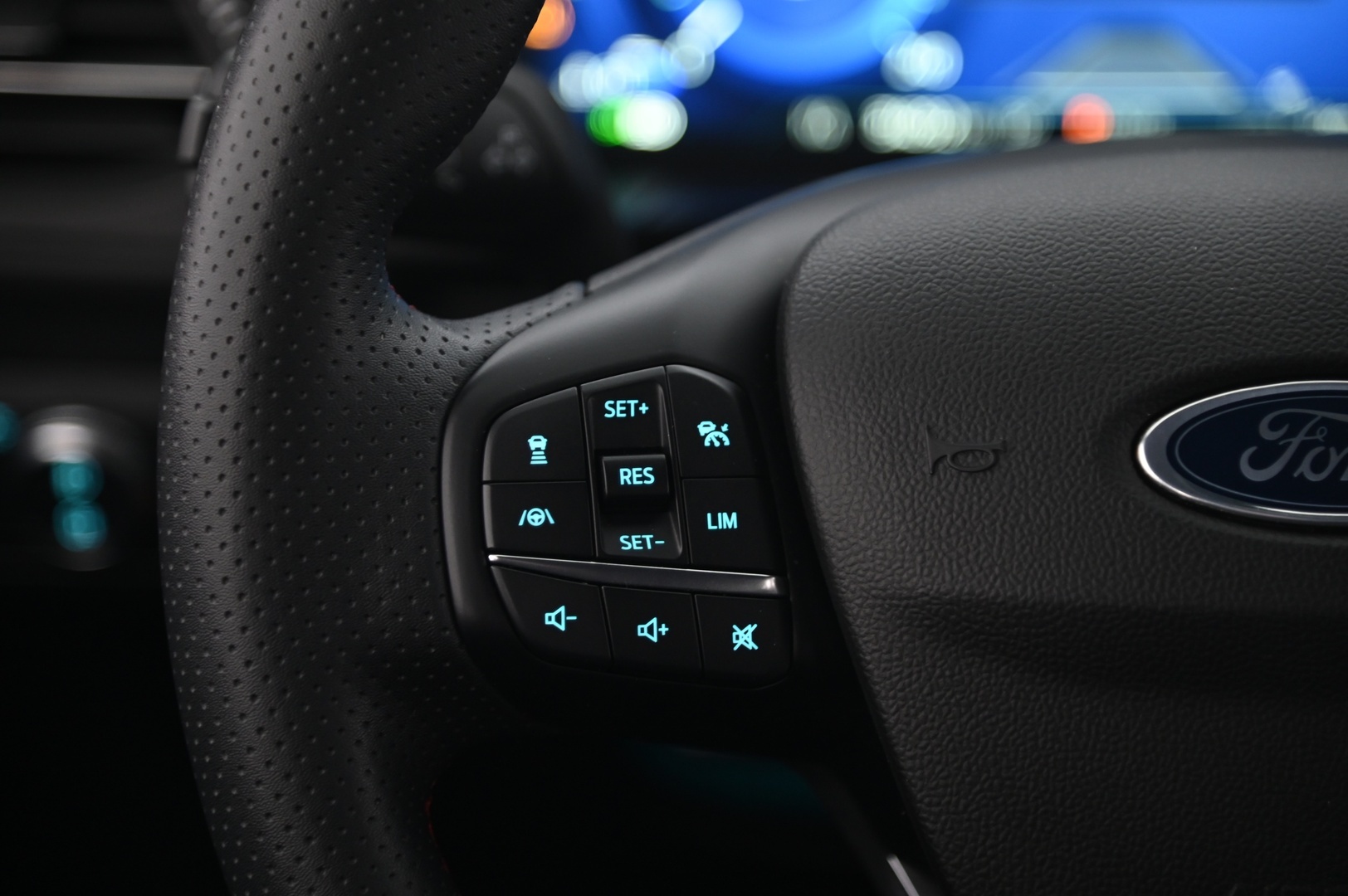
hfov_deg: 17.1
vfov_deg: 11.4
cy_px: 448
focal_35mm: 120
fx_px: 4490
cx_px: 674
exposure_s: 1/15
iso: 2000
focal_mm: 120
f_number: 4
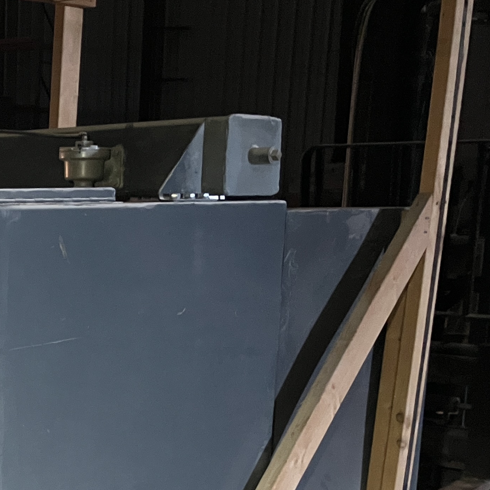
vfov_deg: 23.1
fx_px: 1153
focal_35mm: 72
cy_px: 476
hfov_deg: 22.2
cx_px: -94
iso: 500
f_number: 1.8
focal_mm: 3.99
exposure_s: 1/28
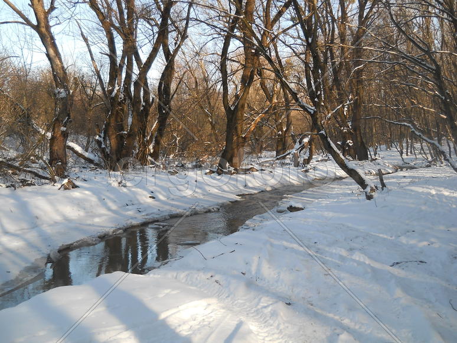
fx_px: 541
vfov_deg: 35.1
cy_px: 172
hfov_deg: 45.8
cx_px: 228
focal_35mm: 41
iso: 80
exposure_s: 1/320
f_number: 3.1
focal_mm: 6.72
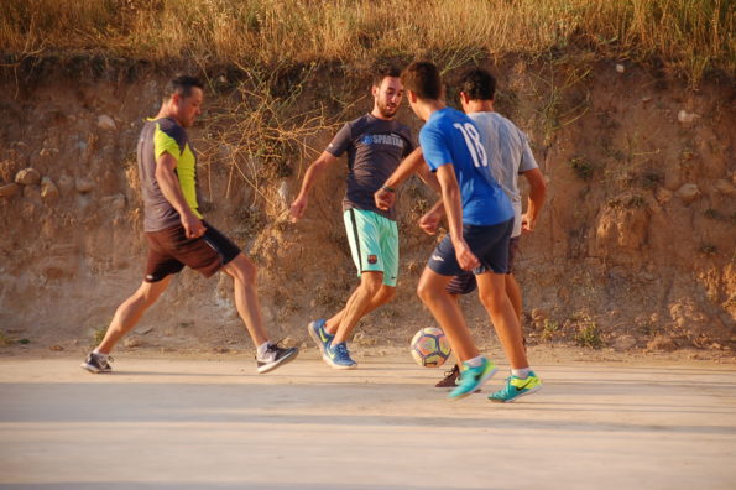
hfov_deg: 12.2
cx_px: 368
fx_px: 3433
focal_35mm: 168
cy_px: 245
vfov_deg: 8.2
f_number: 6
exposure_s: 1/250
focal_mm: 112
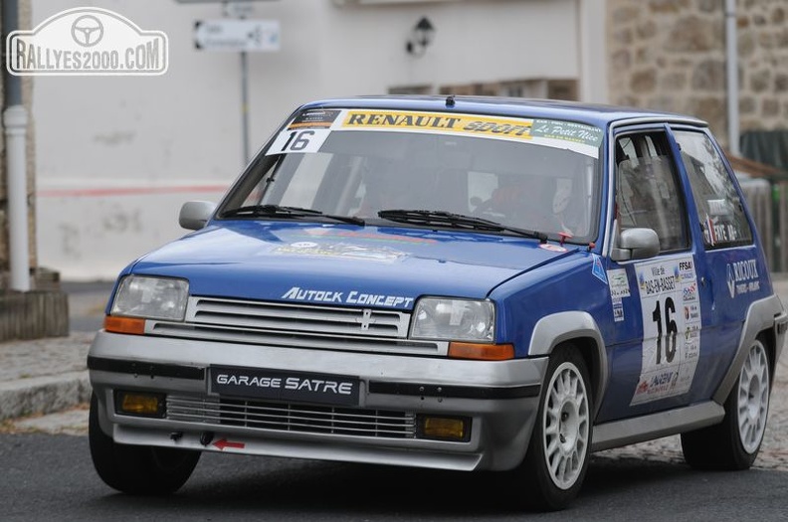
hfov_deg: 7.4
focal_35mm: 278
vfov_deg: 4.9
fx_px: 6063
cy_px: 261
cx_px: 394
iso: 400
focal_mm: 185
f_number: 16
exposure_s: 1/800
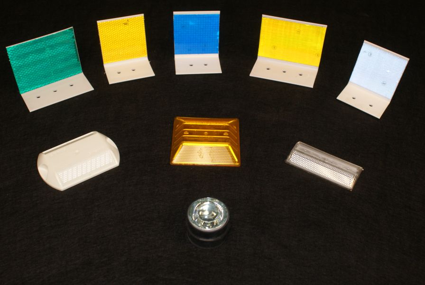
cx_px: 212
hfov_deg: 46.3
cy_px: 142
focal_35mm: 42
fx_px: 496
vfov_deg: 32.0
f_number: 5.6
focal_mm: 28
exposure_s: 1/60
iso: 400
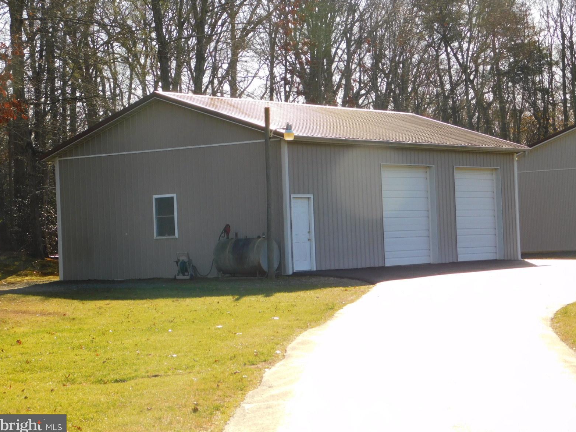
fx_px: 1547
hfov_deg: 21.1
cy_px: 217
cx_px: 289
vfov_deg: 15.9
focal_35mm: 93
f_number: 4.5
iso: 125
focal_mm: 16.1
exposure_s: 1/400
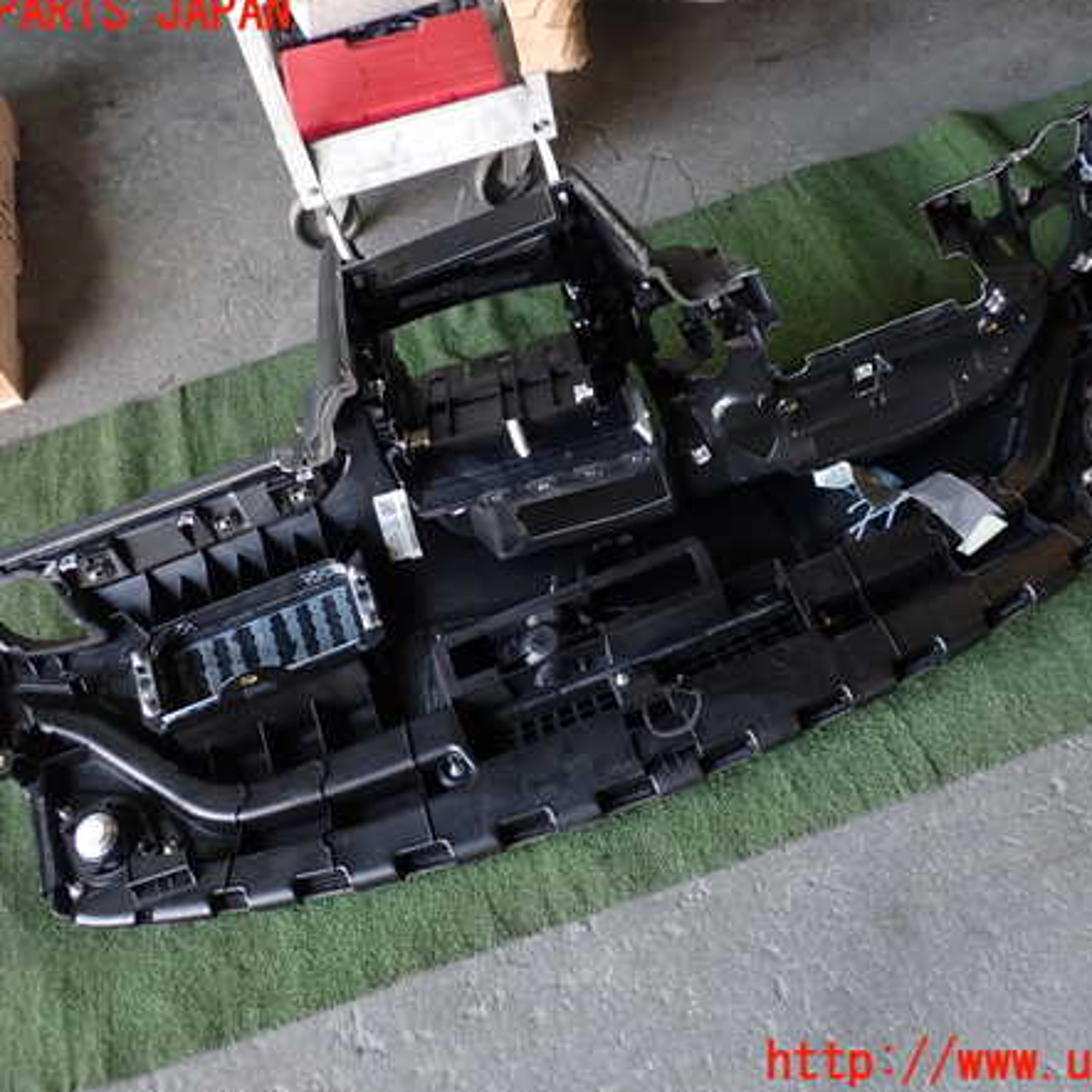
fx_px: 1285
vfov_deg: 46.0
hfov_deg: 46.0
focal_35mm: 36
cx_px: 583
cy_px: 539
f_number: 2.3
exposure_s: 1/50
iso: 200
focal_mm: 5.4
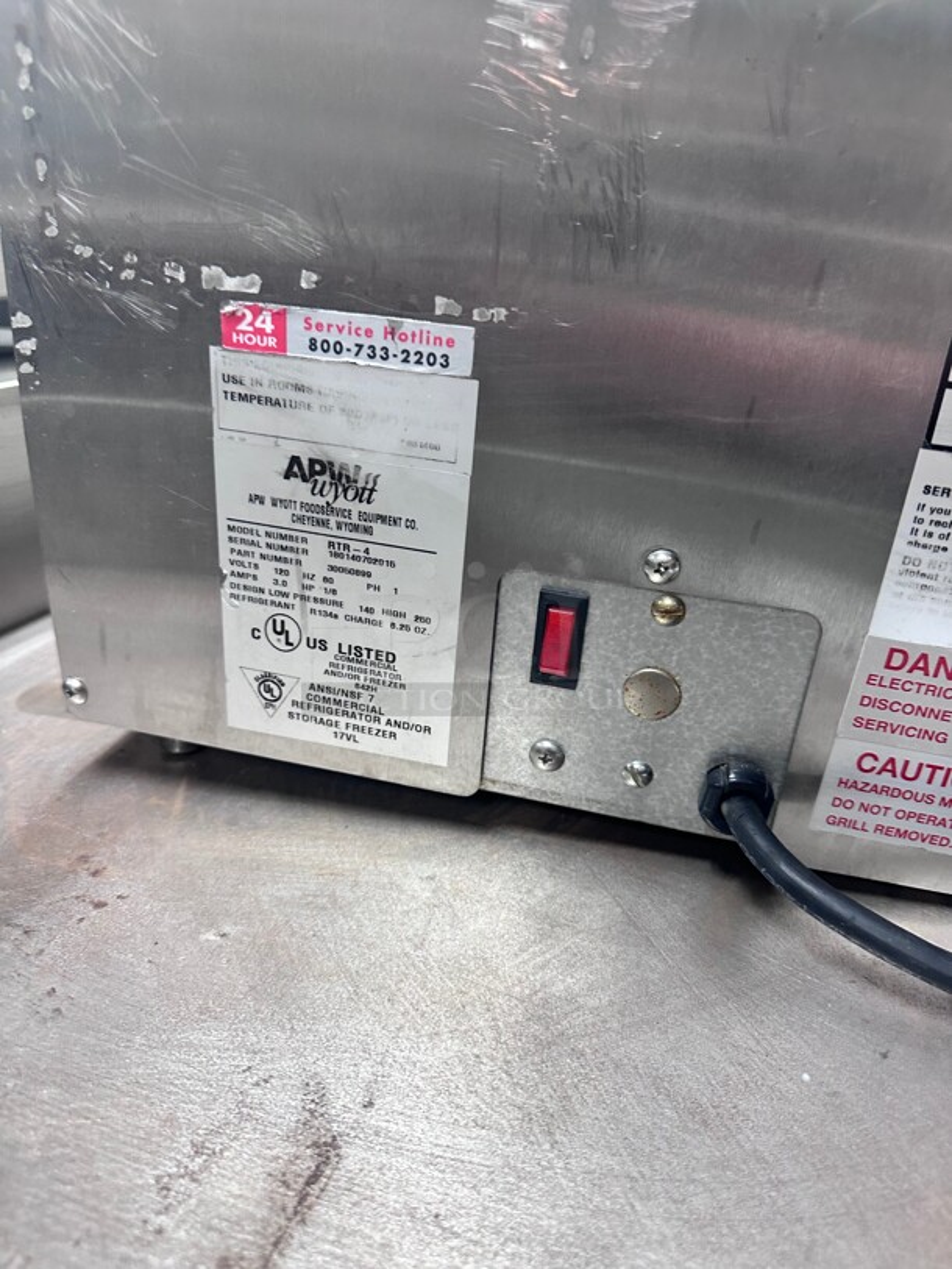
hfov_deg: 56.8
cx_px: 476
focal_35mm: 24
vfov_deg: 71.6
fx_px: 880
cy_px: 634
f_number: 1.78
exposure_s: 1/60
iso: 320
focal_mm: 6.86
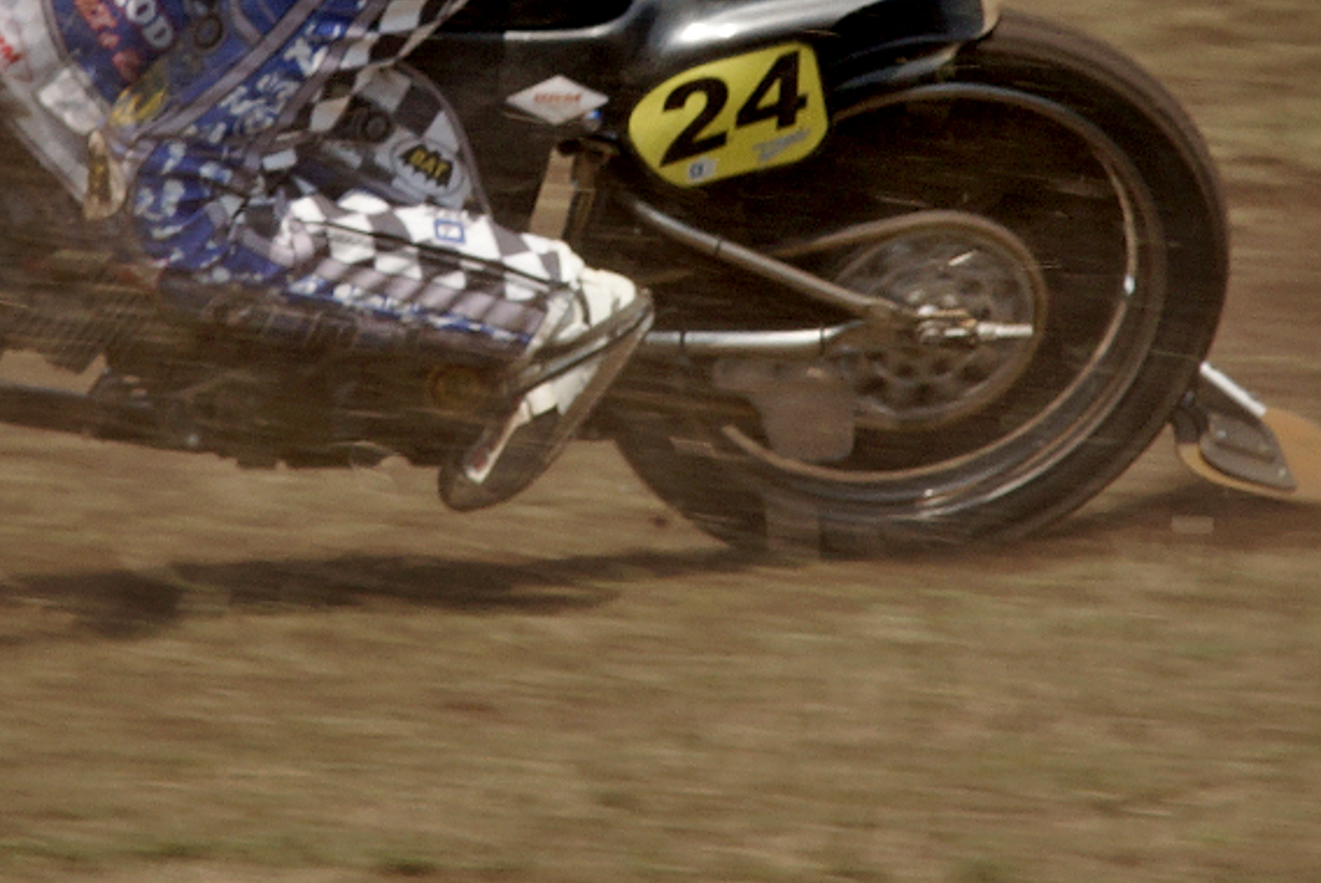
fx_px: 32572
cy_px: 5
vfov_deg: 1.6
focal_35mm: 887
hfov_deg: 2.3
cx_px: 489
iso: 160
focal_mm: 200
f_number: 13
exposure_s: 1/320
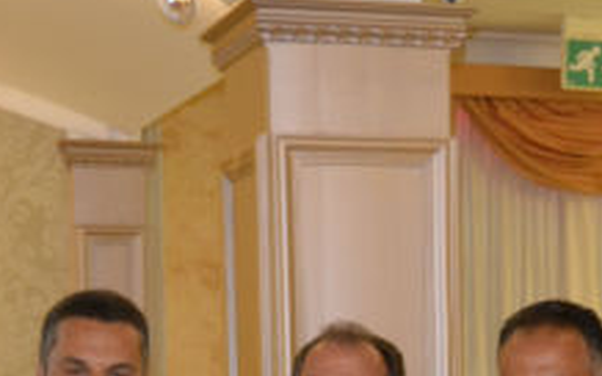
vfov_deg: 9.8
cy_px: 489
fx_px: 2138
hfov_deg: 16.0
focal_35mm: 130
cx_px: 417
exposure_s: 1/60
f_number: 4.2
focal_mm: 31
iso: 2000
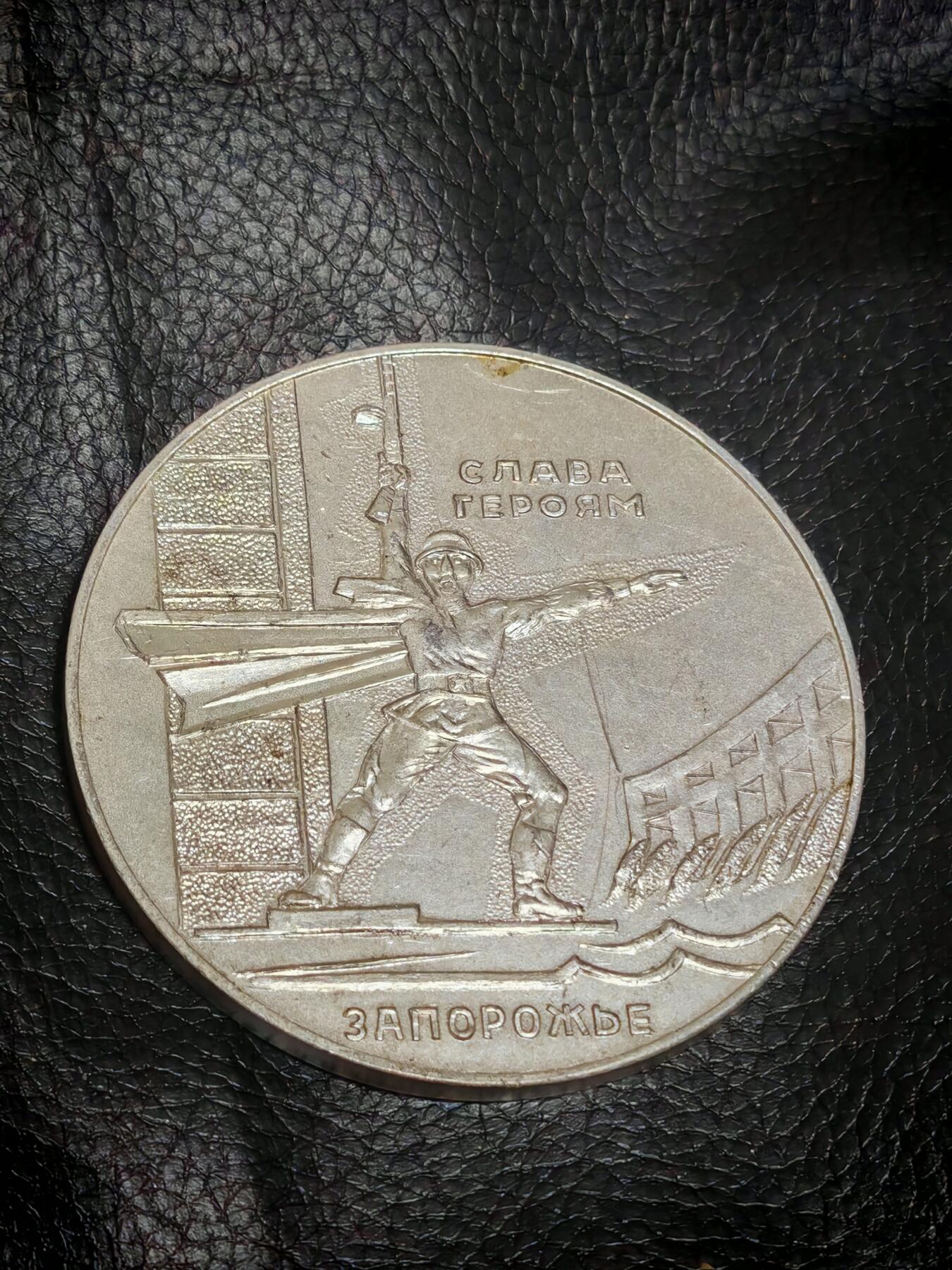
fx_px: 3484
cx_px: 476
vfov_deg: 20.7
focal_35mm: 95
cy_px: 635
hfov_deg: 15.6
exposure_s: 1/50
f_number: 1.6
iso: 320
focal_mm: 7.62
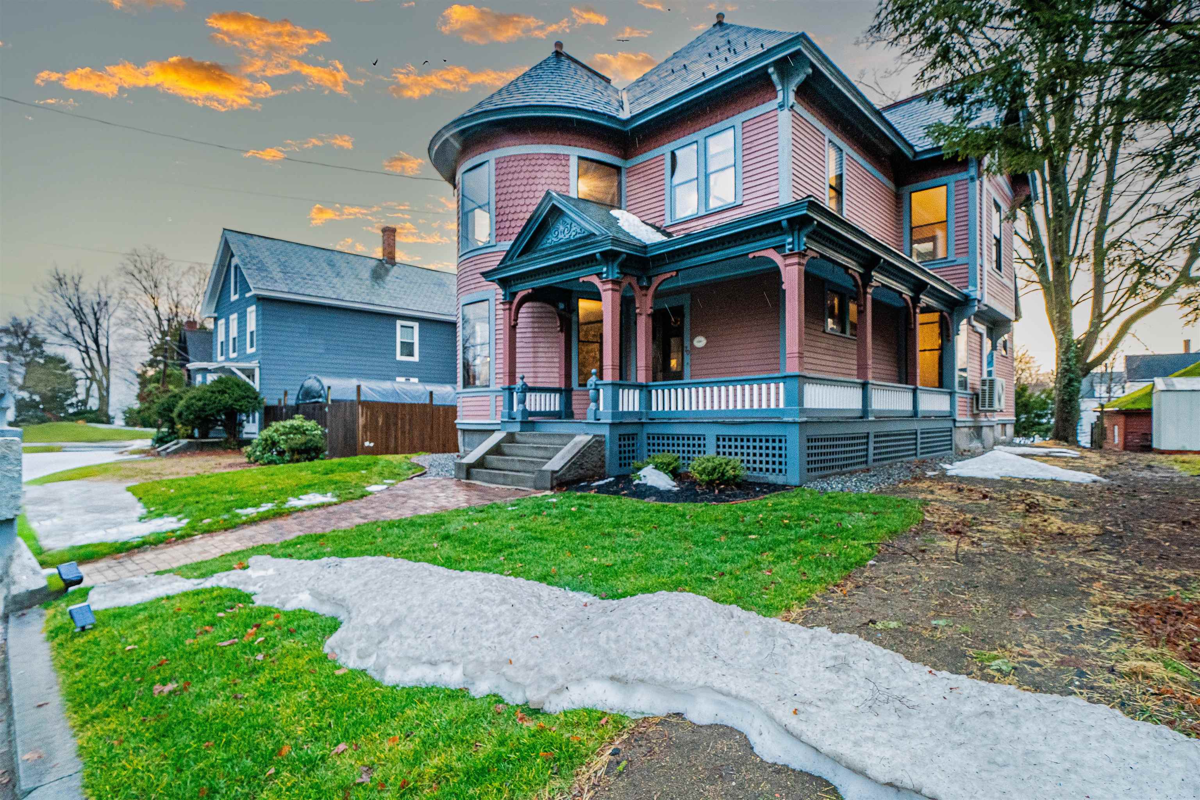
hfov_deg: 96.7
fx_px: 533
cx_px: 600
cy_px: 400
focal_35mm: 16
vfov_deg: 73.7
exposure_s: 1/100
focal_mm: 16
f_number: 7.1
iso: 4000
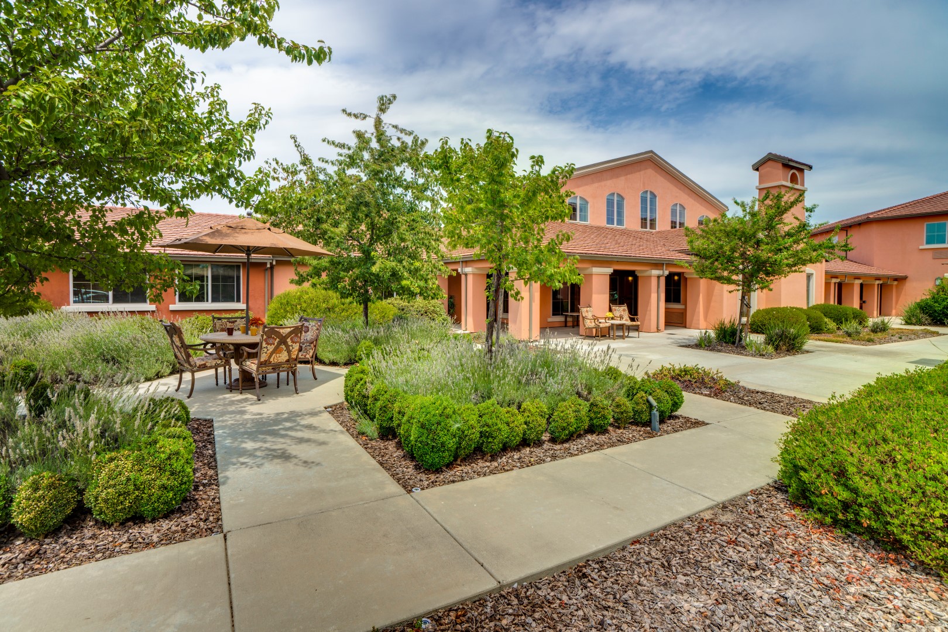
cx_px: 474
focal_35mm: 17
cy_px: 316
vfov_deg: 70.4
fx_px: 448
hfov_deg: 93.3
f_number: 10
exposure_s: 1/60
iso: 100
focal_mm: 17
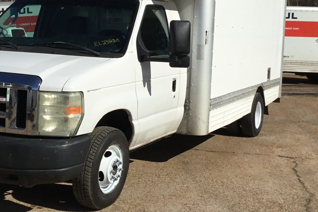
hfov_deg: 33.4
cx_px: 147
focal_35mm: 60
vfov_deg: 22.5
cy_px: 62
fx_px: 530
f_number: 2.4
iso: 25
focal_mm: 3.3
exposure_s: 1/3704
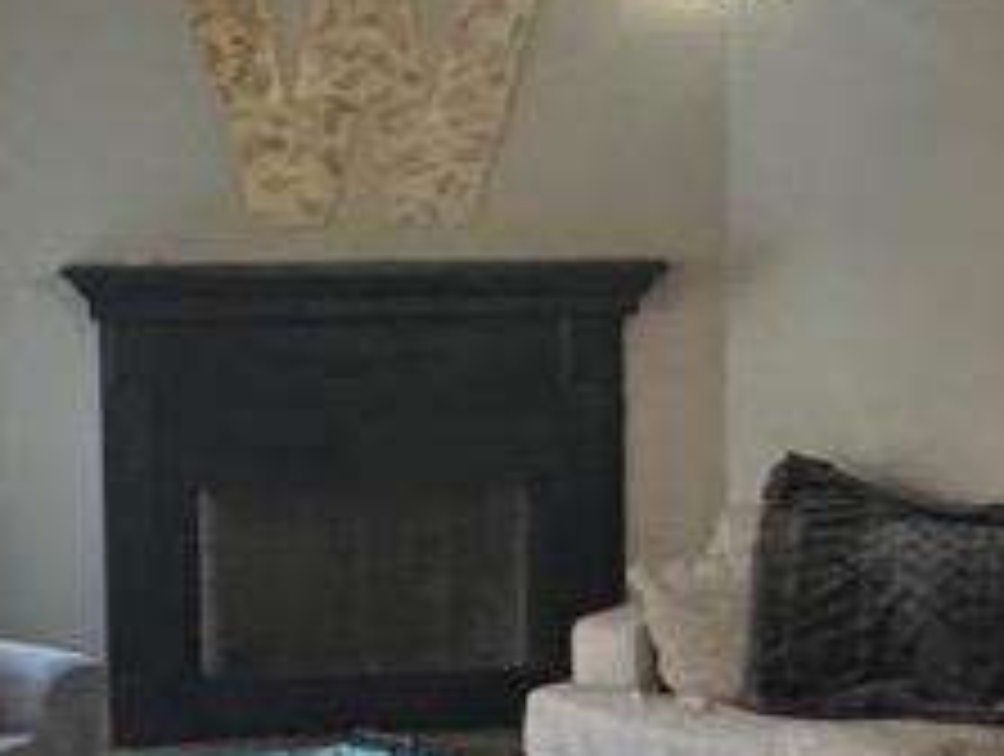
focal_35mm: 94
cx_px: 603
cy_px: 421
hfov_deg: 20.8
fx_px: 2731
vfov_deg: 15.8
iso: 1000
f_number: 2.2
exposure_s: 1/60
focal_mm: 2.22
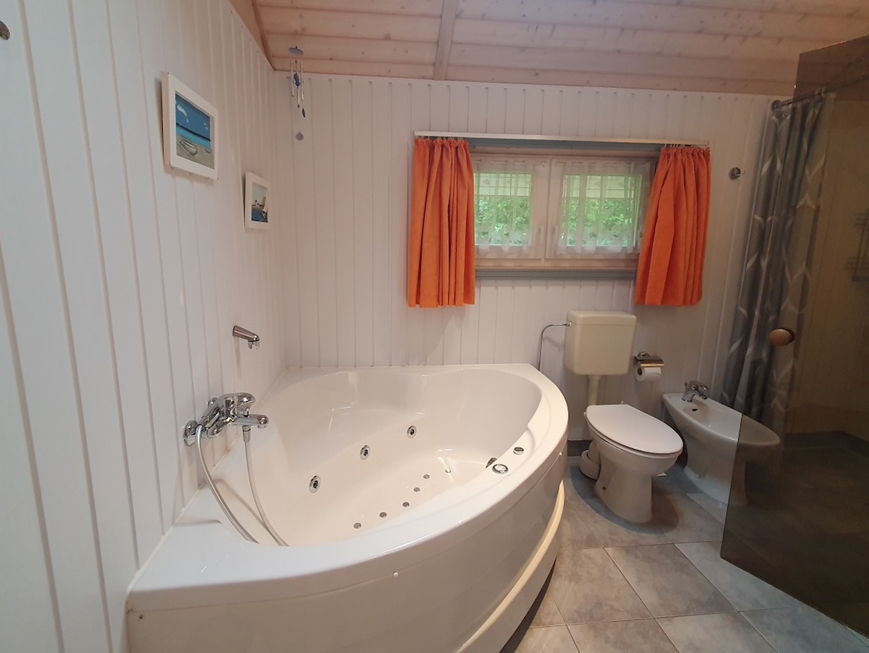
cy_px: 301
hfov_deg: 98.1
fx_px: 377
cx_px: 423
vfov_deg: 81.7
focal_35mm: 15
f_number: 2.2
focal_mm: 1.8
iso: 400
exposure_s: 1/50
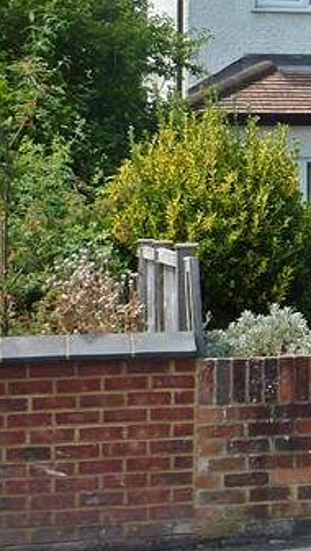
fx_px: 1815
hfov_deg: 9.1
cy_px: 100
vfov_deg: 17.1
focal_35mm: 124
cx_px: 647
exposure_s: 1/320
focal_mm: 7.9
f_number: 4
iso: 80
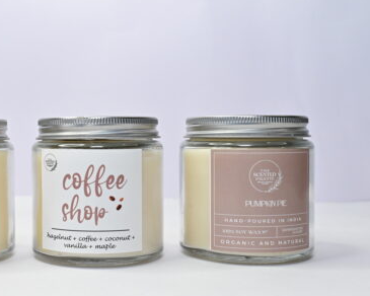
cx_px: 96
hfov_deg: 34.1
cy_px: 149
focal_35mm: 54
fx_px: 591
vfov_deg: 28.1
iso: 2000
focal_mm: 35
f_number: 8
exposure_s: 1/250
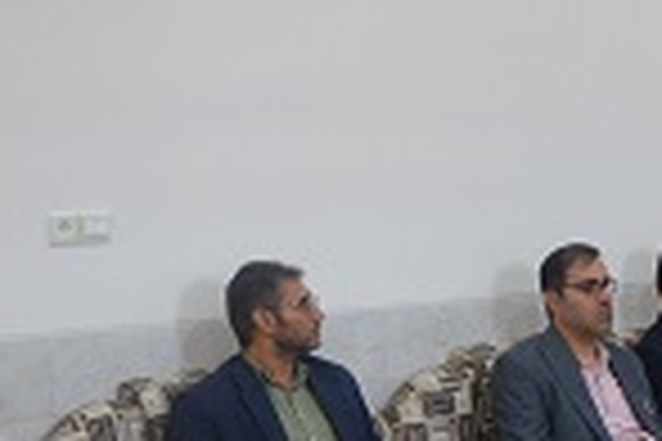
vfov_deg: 12.3
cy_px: 459
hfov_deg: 17.7
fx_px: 2023
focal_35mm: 110
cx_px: 788
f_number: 3.5
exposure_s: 1/60
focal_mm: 18
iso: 640
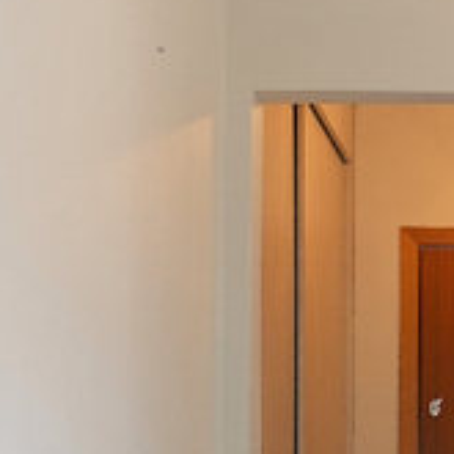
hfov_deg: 15.2
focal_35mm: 111
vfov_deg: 15.2
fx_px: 1647
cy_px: 515
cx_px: 534
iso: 125
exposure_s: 1/30
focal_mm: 8.8
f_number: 2.2
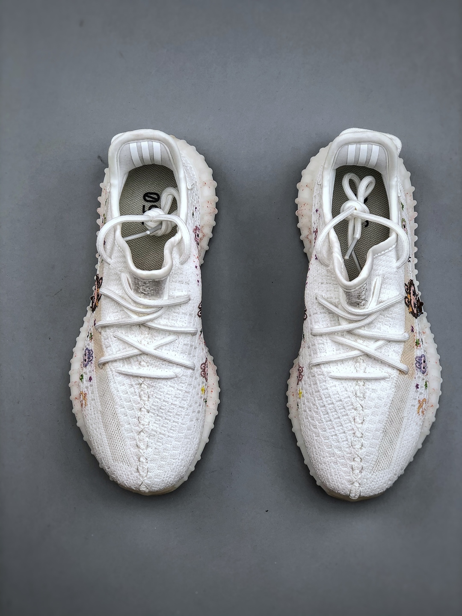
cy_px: 308
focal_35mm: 57
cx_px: 231
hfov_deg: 25.7
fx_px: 1014
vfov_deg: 33.8
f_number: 2.8
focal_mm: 6.6
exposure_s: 1/100
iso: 25
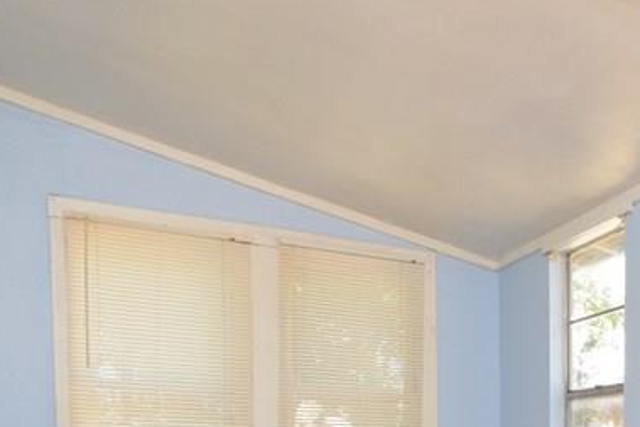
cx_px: 625
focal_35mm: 43
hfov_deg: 40.4
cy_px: 493
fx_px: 765
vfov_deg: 27.9
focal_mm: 10
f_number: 8
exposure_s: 1/125
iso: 1600
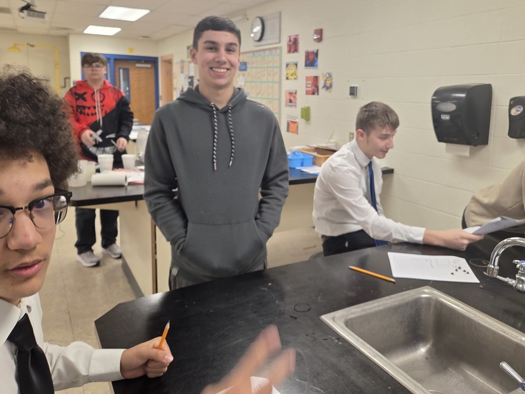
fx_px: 425
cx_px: 302
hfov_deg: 63.1
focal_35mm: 28
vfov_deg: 49.4
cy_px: 157
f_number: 1.8
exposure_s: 1/63
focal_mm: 5.4
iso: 64
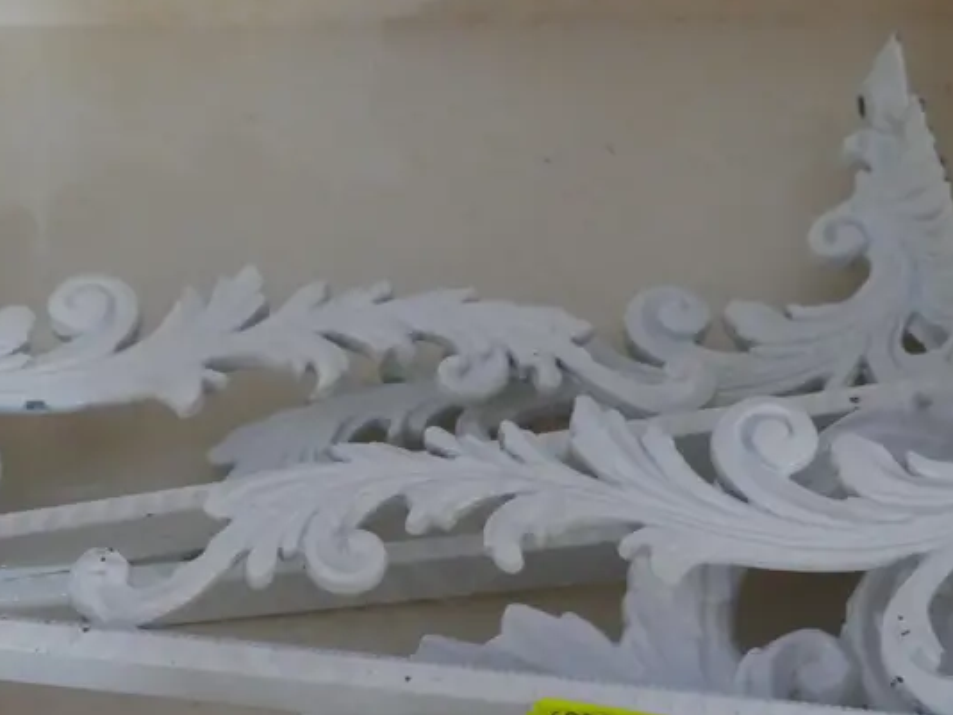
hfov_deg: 21.3
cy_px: 548
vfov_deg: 16.0
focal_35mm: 92
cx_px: 462
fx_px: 2534
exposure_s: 1/50
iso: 3200
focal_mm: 24
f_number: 5.2
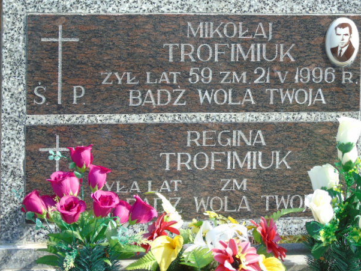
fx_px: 1574
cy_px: 132
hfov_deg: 13.1
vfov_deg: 9.8
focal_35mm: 151
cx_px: 180
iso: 80
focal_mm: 25
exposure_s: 1/160
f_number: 4.7
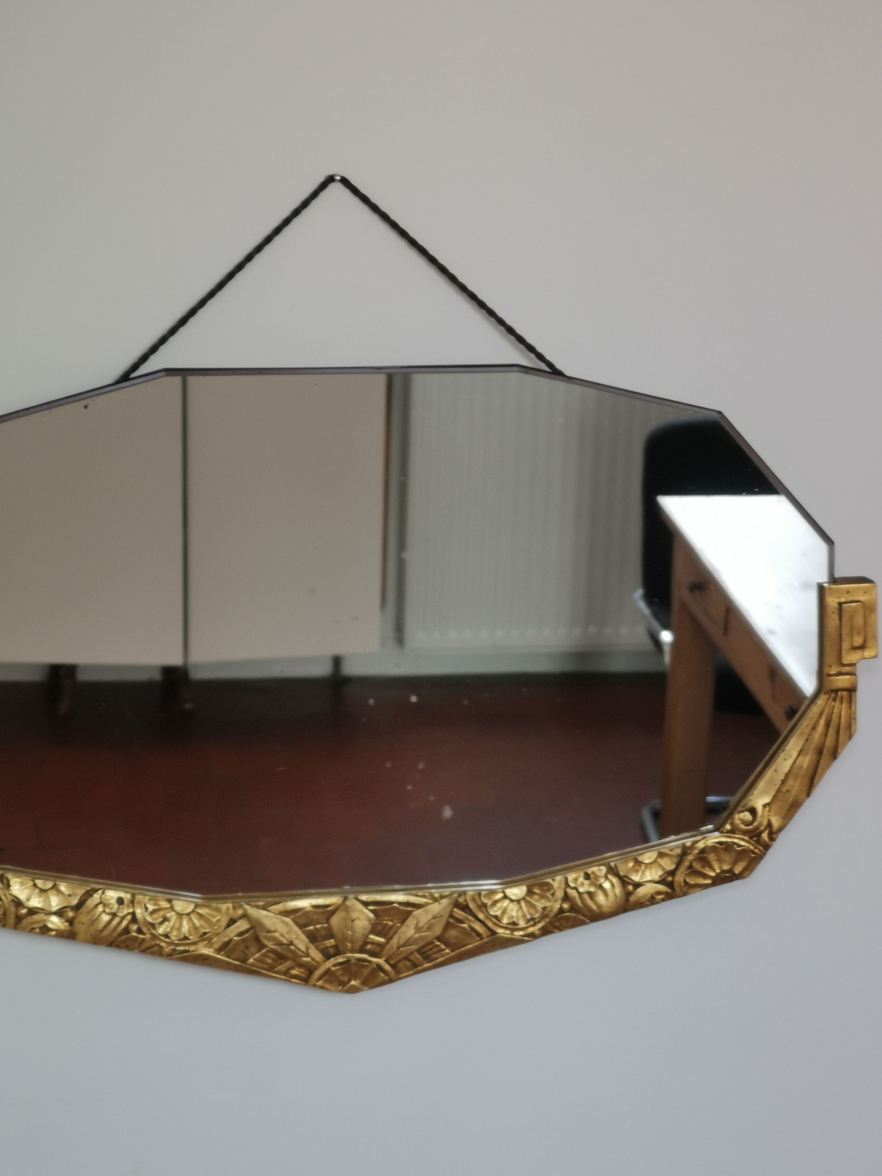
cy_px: 588
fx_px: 2854
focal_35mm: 84
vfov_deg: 23.3
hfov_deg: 17.6
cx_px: 441
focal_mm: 7.48
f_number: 2.4
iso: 125
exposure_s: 1/50
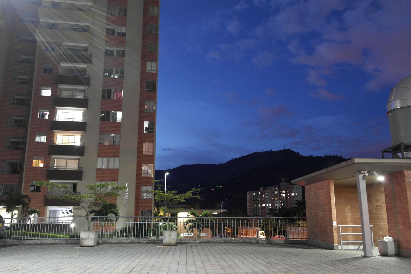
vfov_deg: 43.6
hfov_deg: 61.9
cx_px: 206
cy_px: 137
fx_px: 342
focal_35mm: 30
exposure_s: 1/1.25
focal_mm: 20
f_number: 3.5
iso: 400
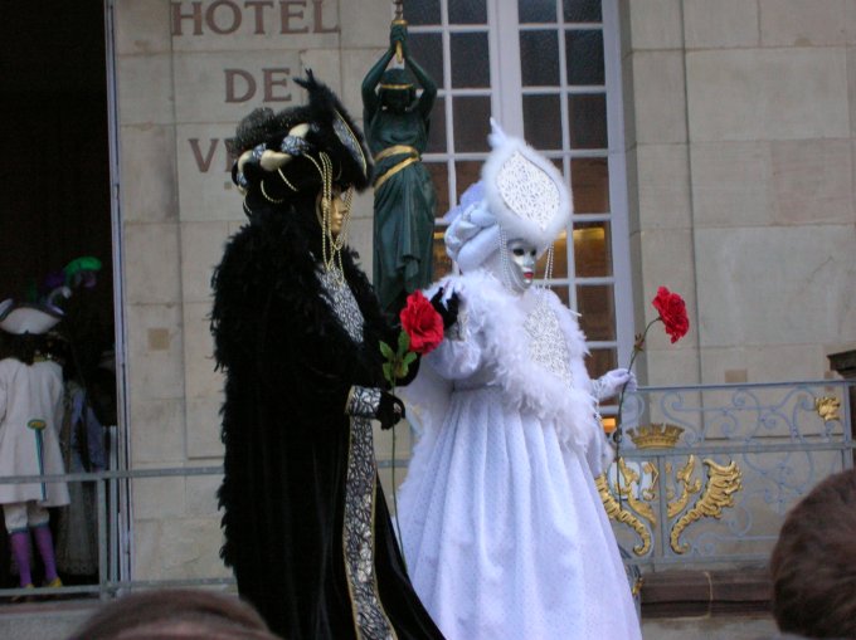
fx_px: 2595
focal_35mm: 105
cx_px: 428
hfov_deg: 18.7
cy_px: 320
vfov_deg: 14.1
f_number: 4.9
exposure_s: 1/106
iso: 200
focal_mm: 17.4
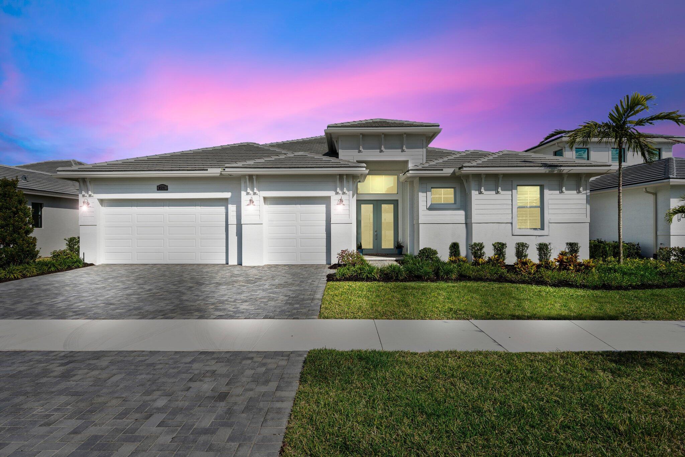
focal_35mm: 20
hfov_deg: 85.4
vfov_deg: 63.2
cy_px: 228
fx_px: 371
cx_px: 342
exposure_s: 1/250
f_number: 9
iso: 100
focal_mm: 19.5
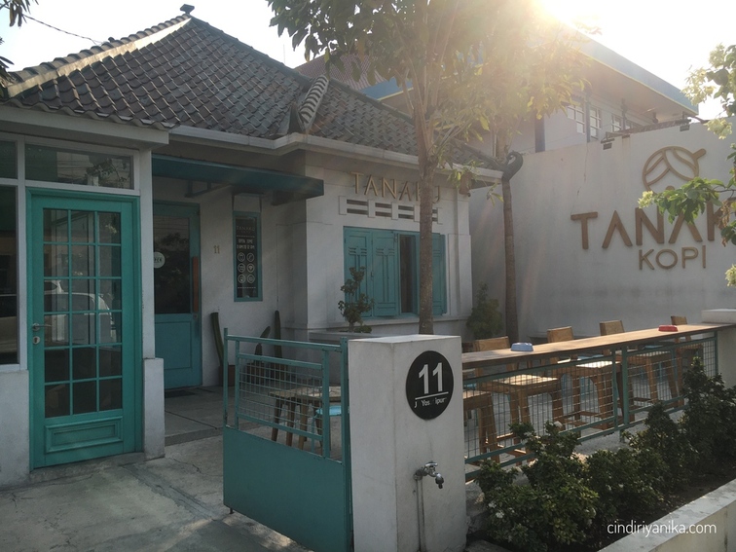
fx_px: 617
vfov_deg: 48.2
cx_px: 368
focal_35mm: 29
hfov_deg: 61.7
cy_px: 276
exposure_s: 1/974
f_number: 2.2
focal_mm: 4.15
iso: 25
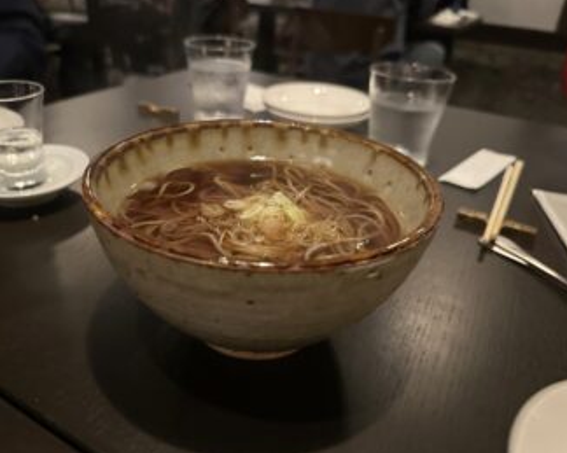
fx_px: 436
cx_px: 257
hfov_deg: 65.9
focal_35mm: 26
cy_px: 224
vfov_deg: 54.9
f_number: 1.78
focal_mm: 6.86
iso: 2000
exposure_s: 1/21
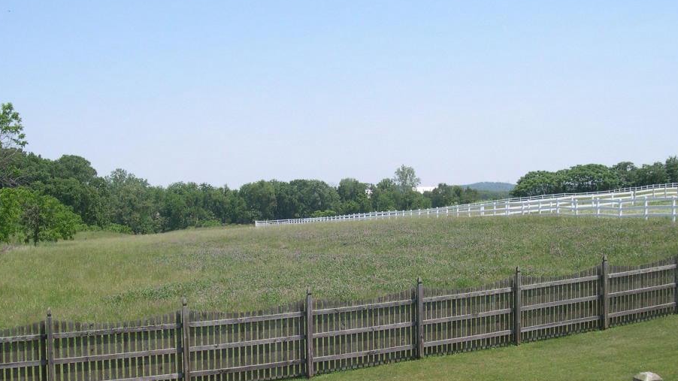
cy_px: 230
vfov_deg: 25.4
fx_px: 845
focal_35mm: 47
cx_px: 304
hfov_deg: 43.7
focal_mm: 8
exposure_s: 1/171
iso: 100
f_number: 7.6
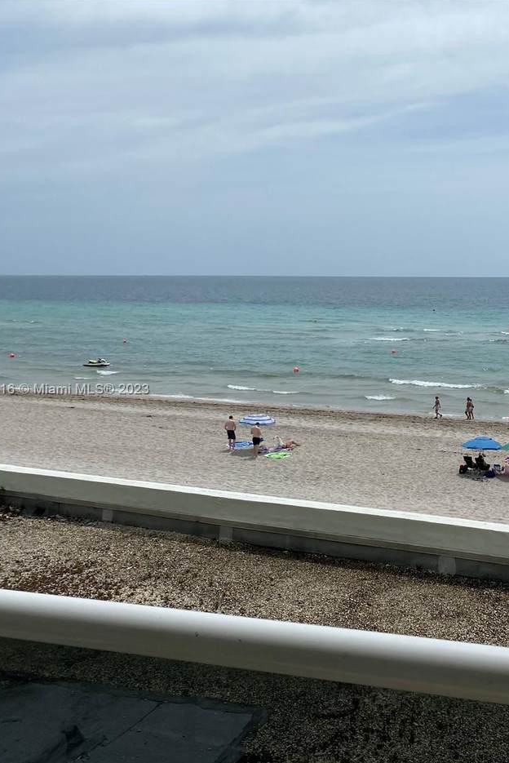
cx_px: 463
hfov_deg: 33.9
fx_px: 784
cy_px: 390
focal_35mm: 37
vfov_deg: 51.9
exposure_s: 1/6757
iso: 32
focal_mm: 4.25
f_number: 1.8
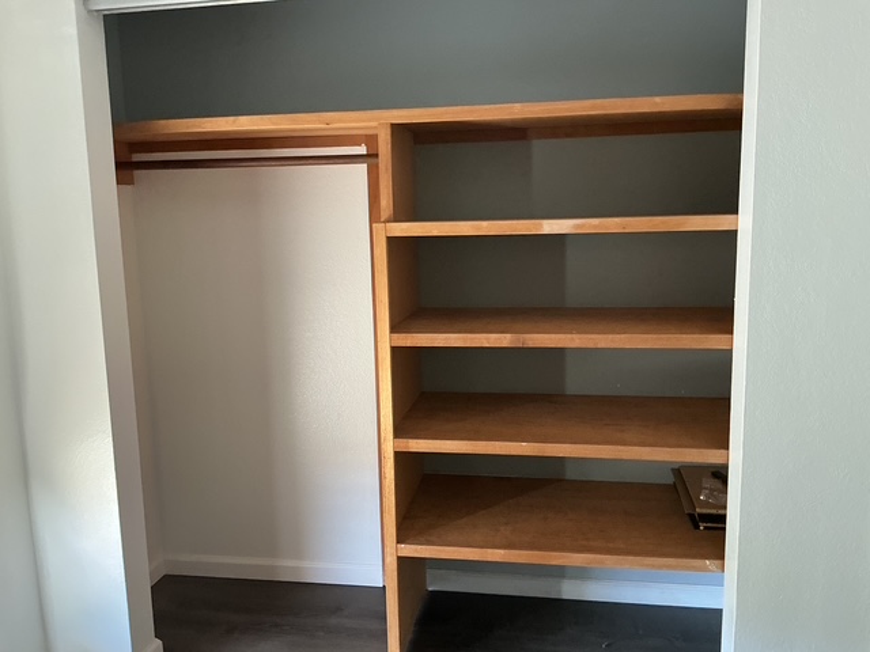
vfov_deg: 48.2
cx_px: 435
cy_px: 326
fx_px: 729
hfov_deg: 61.7
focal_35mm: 29
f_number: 1.8
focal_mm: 3
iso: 200
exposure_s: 1/60
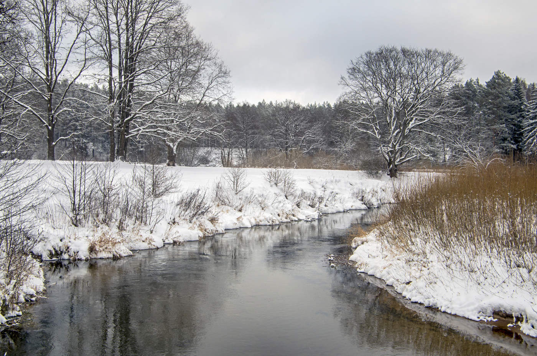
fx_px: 580
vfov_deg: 34.1
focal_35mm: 39
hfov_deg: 49.6
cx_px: 268
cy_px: 178
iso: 200
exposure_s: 1/60
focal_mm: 26
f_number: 11
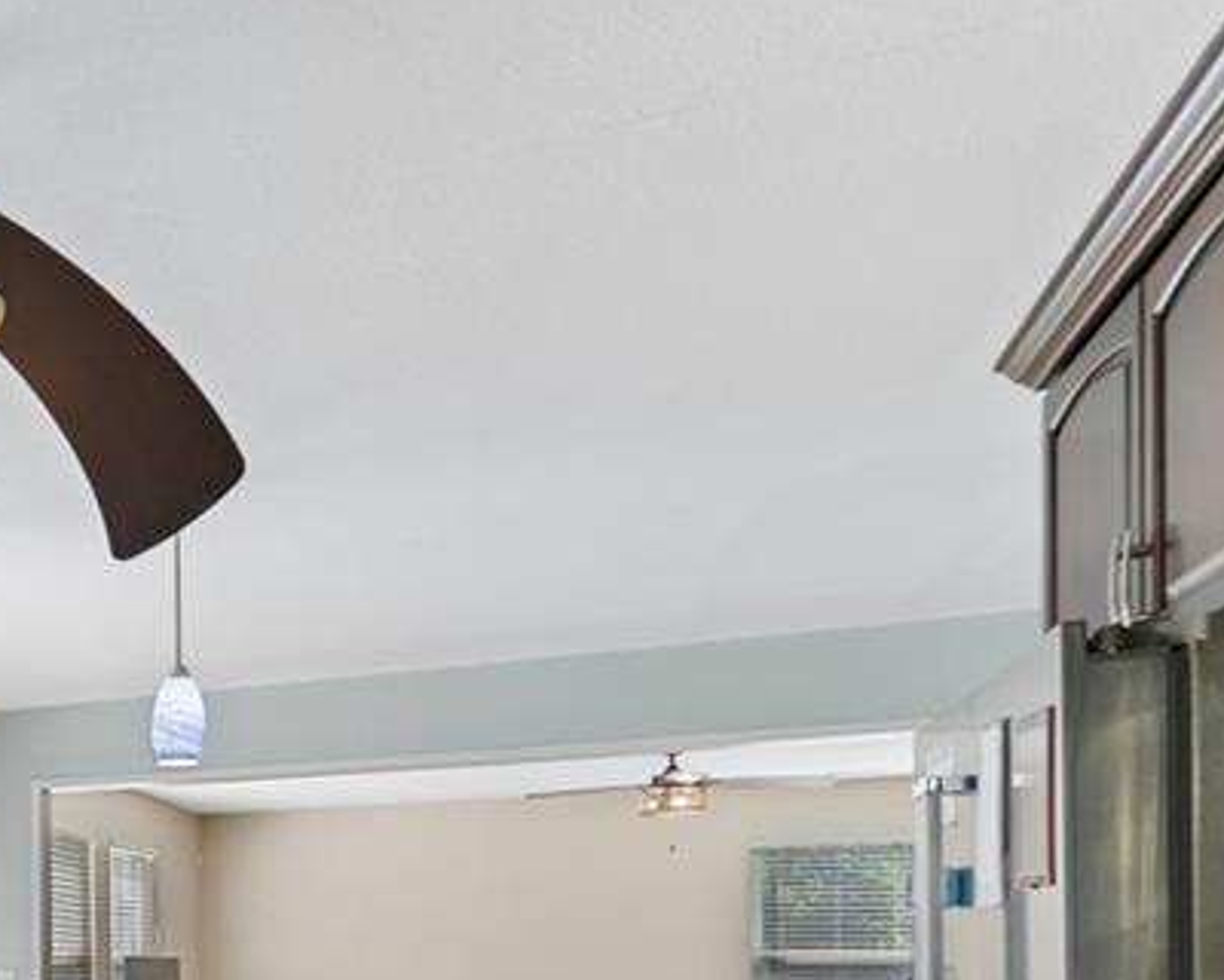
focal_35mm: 36
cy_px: 959
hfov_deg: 39.0
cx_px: -190
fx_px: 1304
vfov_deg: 37.2
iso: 250
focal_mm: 10
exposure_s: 1/8
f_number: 4.5
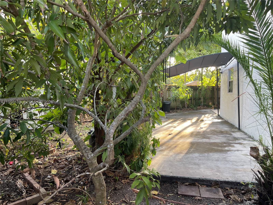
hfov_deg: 69.4
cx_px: 136
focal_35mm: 25
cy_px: 102
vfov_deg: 54.9
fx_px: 197
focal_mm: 5.1
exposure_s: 1/121
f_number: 1.6
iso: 80
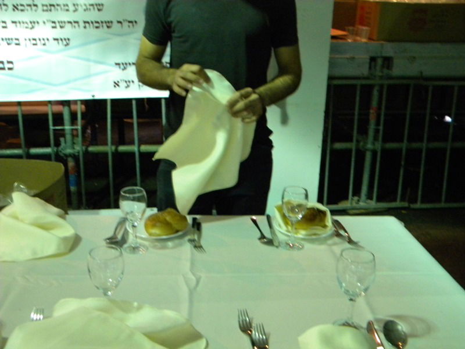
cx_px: 232
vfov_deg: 39.7
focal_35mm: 36
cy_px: 174
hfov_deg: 51.4
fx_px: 484
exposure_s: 1/140
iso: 616
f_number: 3.7
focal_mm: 6.4
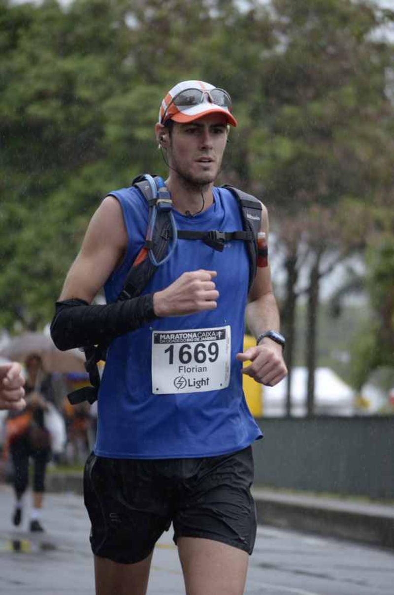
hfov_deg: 7.3
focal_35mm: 188
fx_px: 3092
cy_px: 298
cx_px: 197
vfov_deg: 11.0
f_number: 5
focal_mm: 125
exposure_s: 1/500
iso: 1600
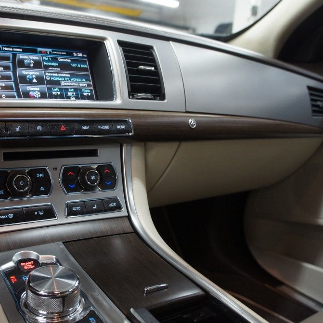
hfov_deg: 46.9
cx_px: 124
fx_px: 369
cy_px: 162
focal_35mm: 35
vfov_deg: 47.2
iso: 800
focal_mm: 18
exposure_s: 1/30
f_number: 3.5
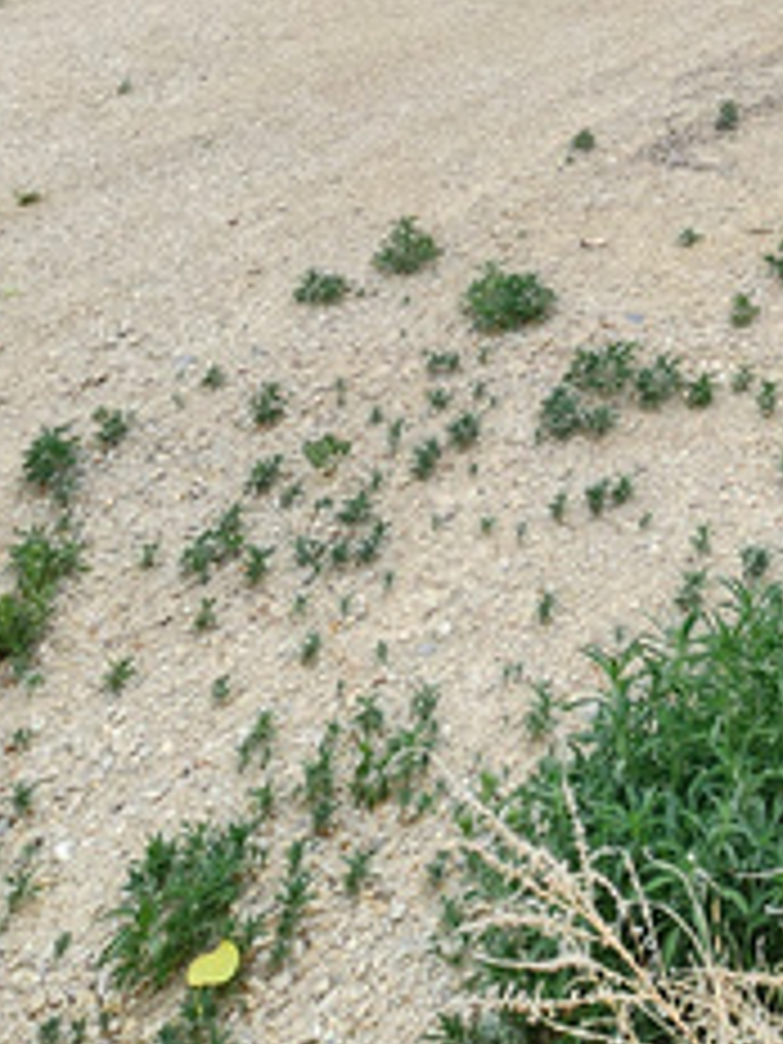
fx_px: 1297
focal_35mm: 43
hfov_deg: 29.5
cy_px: -220
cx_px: 904
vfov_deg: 34.6
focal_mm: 1.74
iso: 50
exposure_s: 1/60
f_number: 2.2
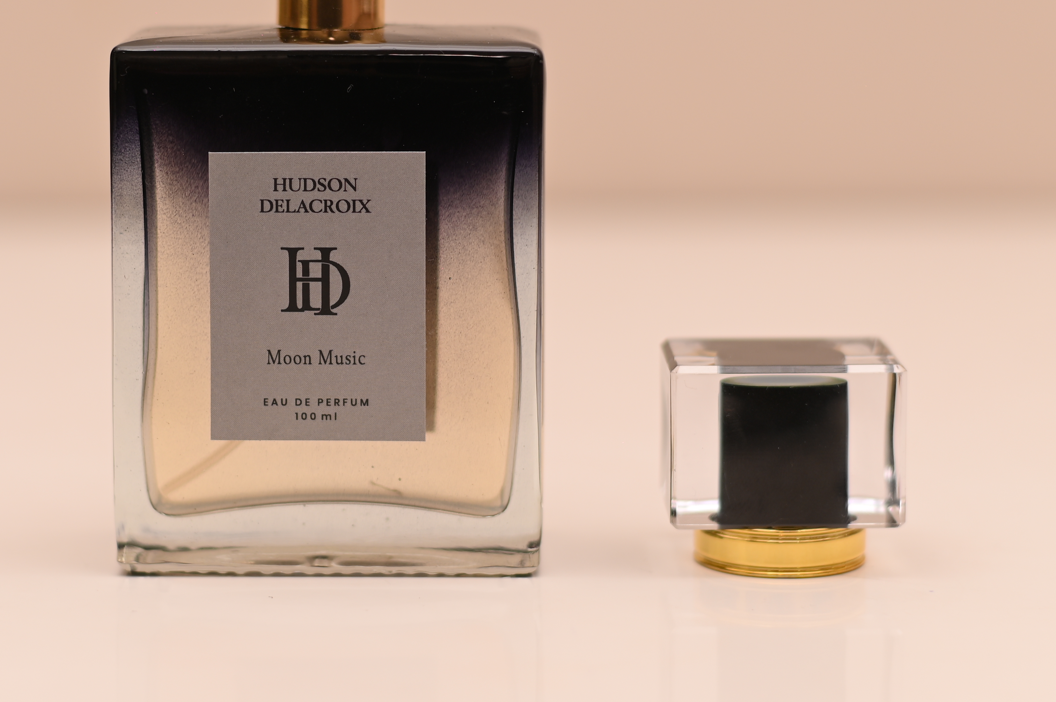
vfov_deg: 13.6
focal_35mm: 100
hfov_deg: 20.4
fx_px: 2931
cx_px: 371
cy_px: 227
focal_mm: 50
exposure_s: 1/200
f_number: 2.8
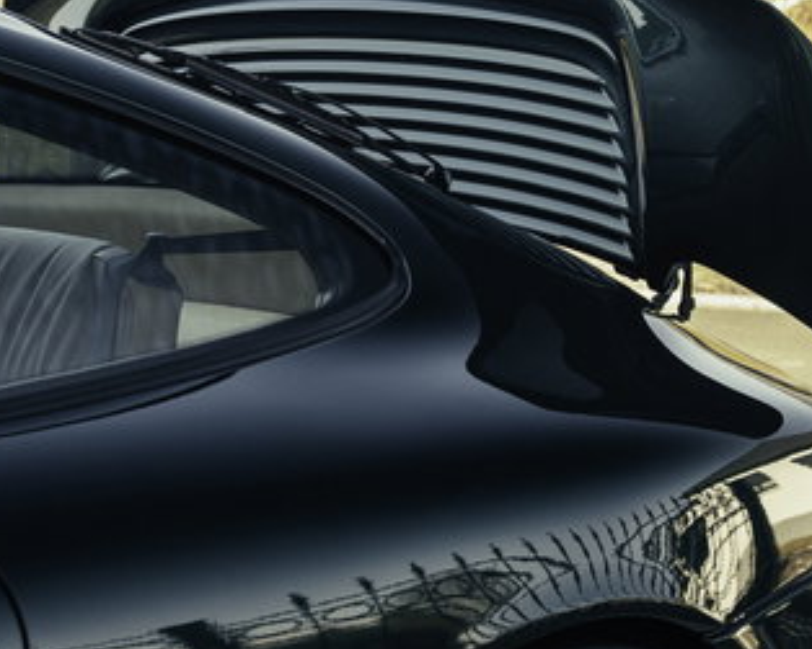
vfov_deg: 13.2
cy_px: 411
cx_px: 380
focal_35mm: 117
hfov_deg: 16.4
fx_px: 2811
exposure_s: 1/200
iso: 200
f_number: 4
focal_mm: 34.1
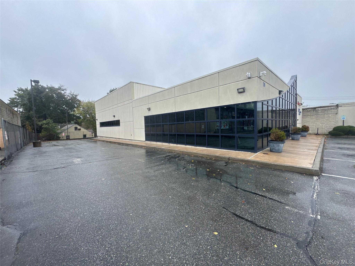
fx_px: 144
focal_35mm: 14
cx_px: 178
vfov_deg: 85.7
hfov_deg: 102.1
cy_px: 133
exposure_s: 1/473
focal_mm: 2.22
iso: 40
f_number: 2.2
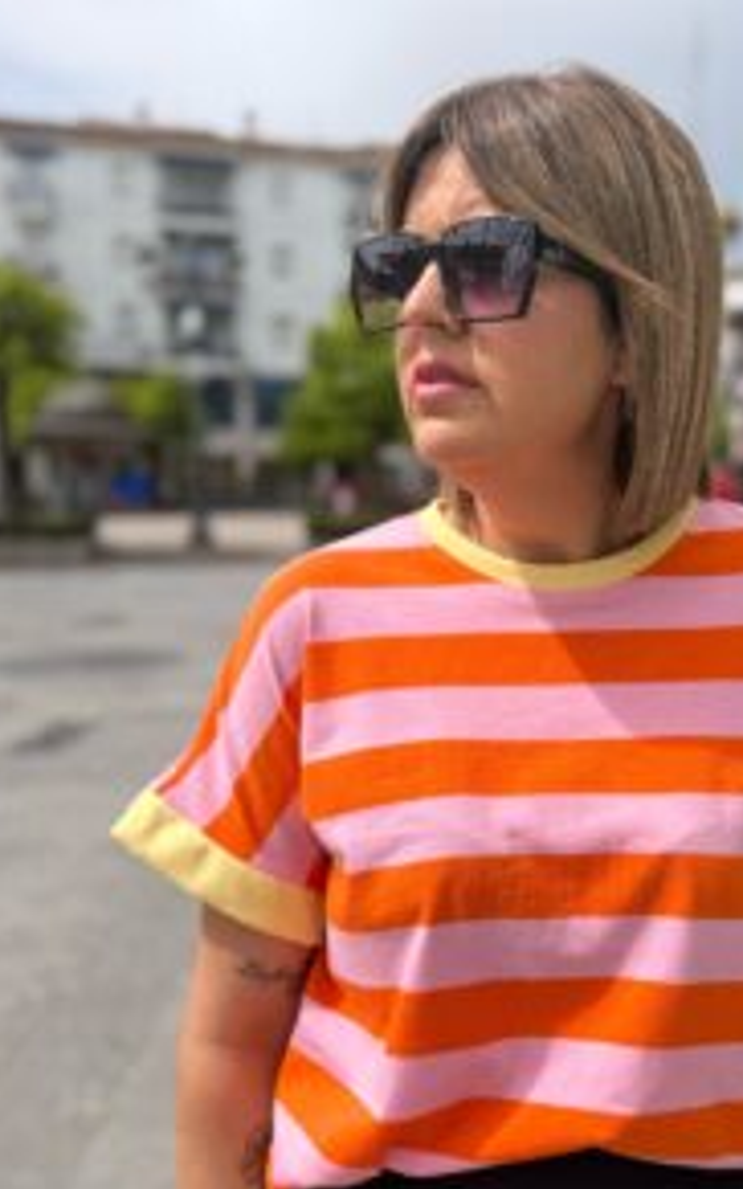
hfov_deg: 35.2
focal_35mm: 35
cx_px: 592
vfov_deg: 55.1
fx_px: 1133
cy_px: 674
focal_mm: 6.76
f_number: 1.78
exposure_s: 1/4975
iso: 80
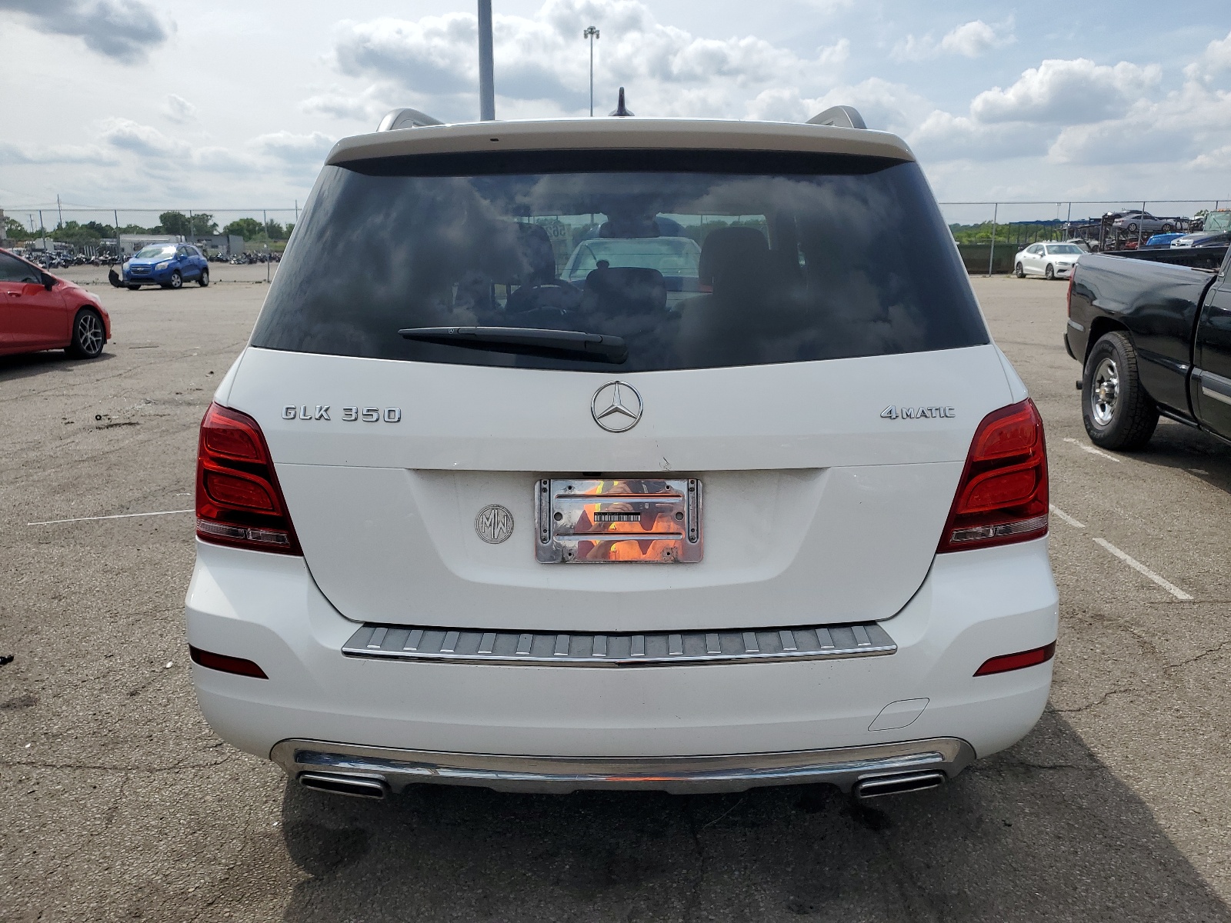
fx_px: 925
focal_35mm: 26
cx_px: 616
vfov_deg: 53.1
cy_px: 462
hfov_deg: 67.3
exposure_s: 1/5000
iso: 50
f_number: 1.5
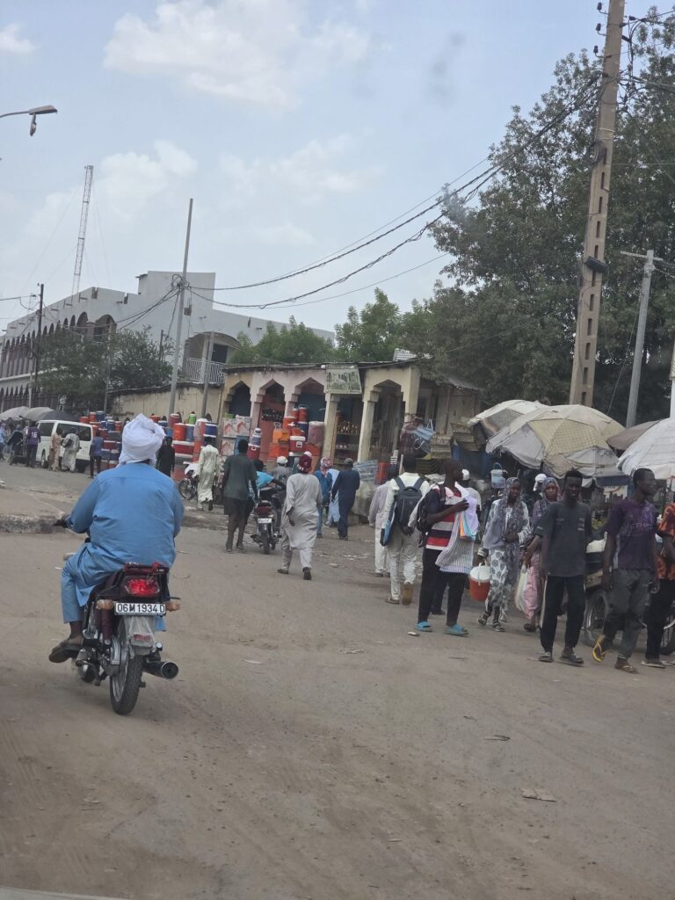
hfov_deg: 21.3
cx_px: 338
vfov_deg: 28.2
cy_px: 450
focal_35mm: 69
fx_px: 1794
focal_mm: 7.9
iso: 50
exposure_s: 1/1422
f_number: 2.4
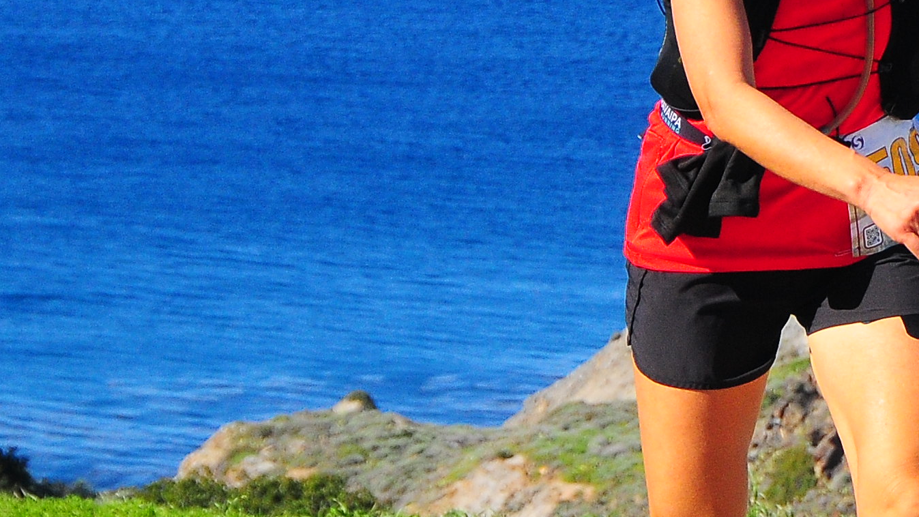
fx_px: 9131
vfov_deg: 3.2
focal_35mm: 375
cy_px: 119
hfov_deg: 5.7
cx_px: 949
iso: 500
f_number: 9
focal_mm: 75
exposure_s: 1/800
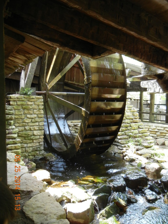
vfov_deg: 60.0
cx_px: 84
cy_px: 112
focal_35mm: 30
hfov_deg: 46.8
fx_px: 194
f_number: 3.5
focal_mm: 5.4
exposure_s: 1/56.7
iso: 350
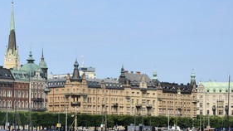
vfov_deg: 6.4
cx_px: 79
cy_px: 65
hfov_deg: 11.3
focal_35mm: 191
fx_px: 1180
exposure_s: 1/640
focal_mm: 122
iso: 200
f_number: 10
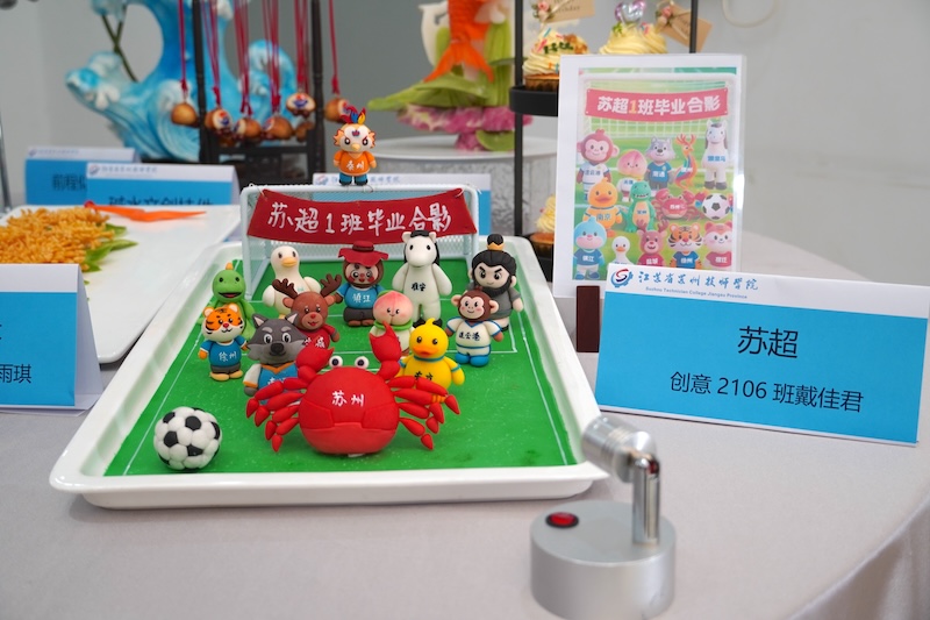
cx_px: 465
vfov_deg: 29.9
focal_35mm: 45
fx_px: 1162
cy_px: 310
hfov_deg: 43.6
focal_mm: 30
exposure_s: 1/50
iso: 320
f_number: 4.5
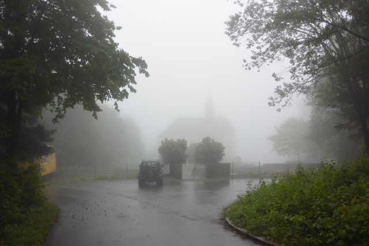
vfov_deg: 48.0
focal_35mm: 27
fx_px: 277
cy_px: 123
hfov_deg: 67.4
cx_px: 184
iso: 200
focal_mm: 10
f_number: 3.5
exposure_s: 1/200
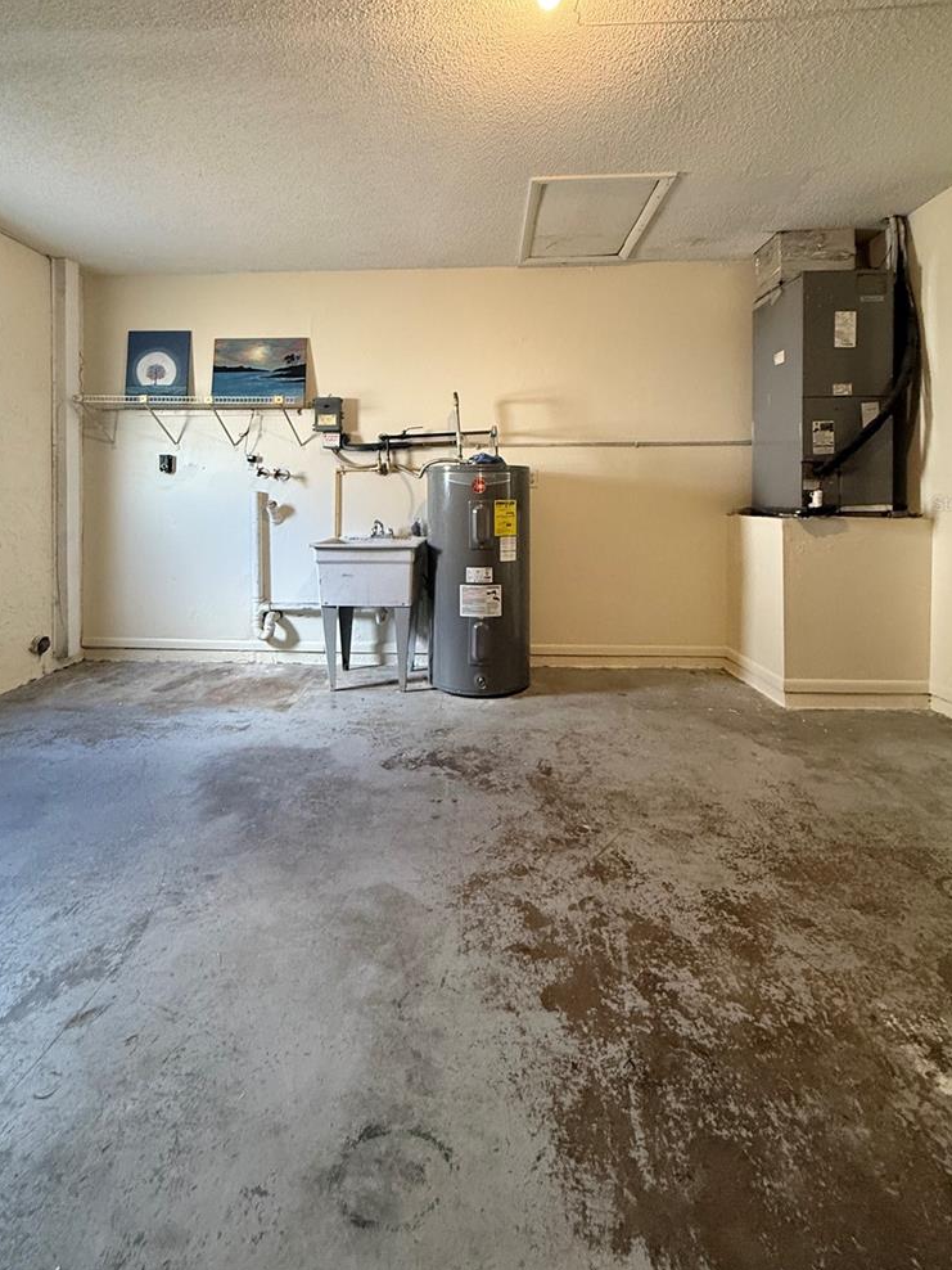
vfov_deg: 89.8
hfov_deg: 74.6
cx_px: 446
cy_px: 503
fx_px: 623
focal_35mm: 17
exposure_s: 1/60
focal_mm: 2.22
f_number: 2.2
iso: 400
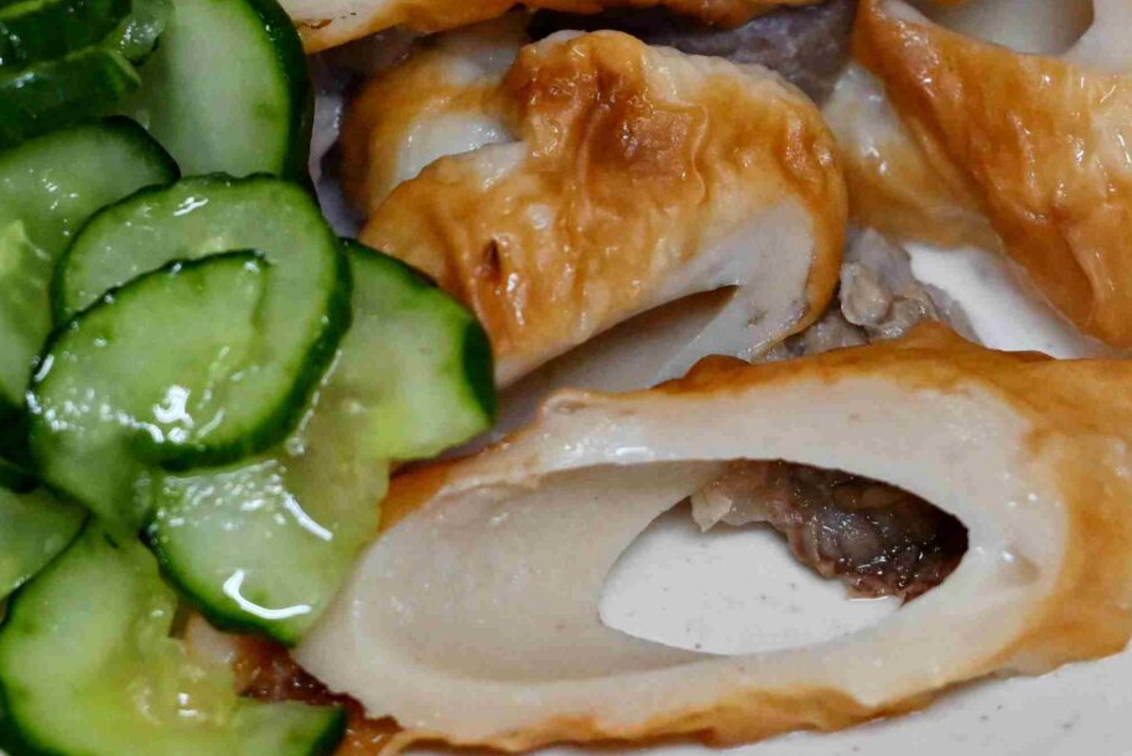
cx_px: 549
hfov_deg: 9.8
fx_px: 6605
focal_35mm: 210
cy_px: -92
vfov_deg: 6.5
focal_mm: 50
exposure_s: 1/160
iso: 900
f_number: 3.2
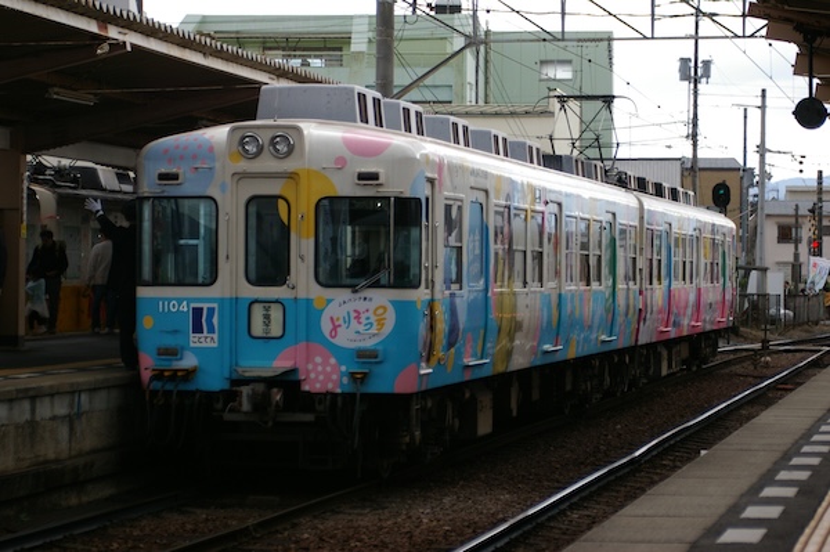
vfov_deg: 12.5
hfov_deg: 18.7
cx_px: 415
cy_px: 276
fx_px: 2522
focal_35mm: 110
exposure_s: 1/500
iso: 400
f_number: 5.6
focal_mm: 73
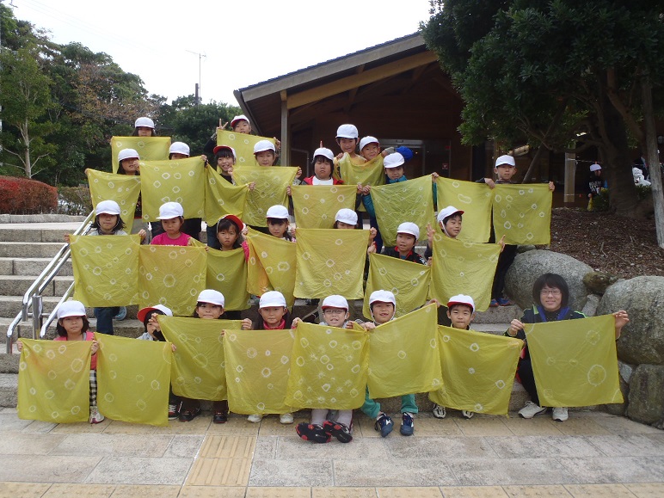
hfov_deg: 61.7
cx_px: 329
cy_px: 251
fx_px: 556
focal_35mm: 29
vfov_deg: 48.2
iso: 80
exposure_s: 1/250
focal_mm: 5
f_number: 3.9
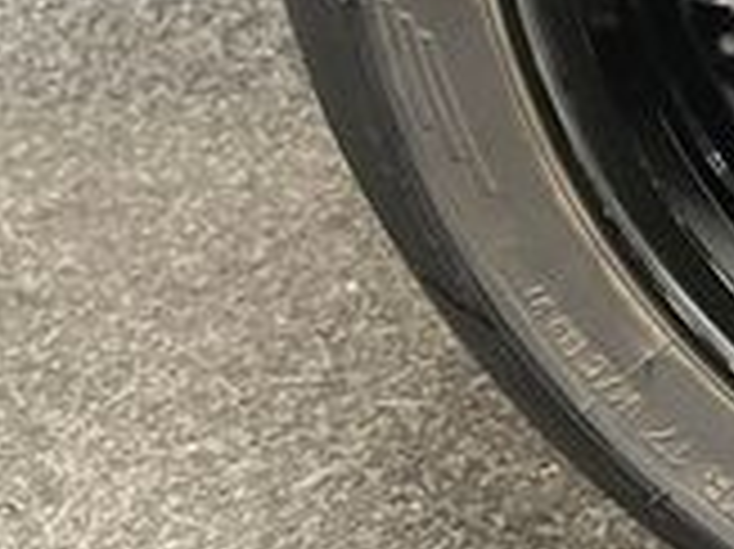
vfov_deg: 13.5
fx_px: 2161
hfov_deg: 16.0
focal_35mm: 102
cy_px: -306
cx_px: 1360
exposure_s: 1/33
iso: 500
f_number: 1.6
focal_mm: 5.1
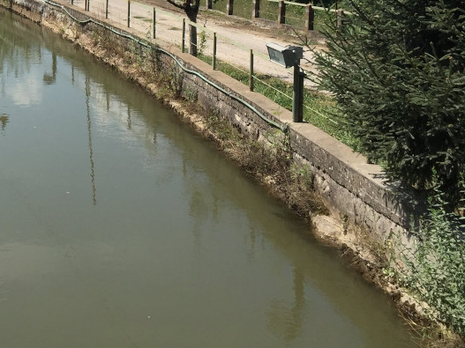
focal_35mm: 66
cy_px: -42
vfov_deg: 21.1
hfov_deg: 27.8
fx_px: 886
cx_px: 11
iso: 32
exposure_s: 1/2326
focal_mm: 4.15
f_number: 2.2
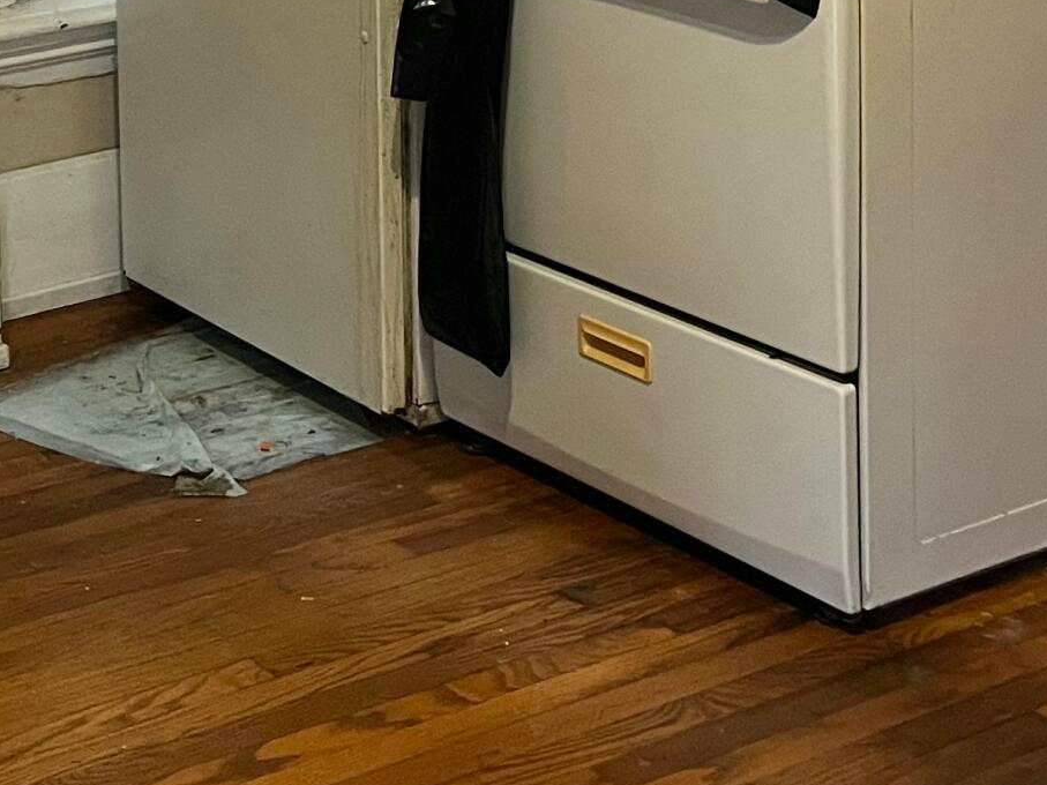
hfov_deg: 22.2
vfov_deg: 16.0
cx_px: 104
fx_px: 2601
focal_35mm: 86
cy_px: -337
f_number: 1.6
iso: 400
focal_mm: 5.1
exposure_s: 1/60
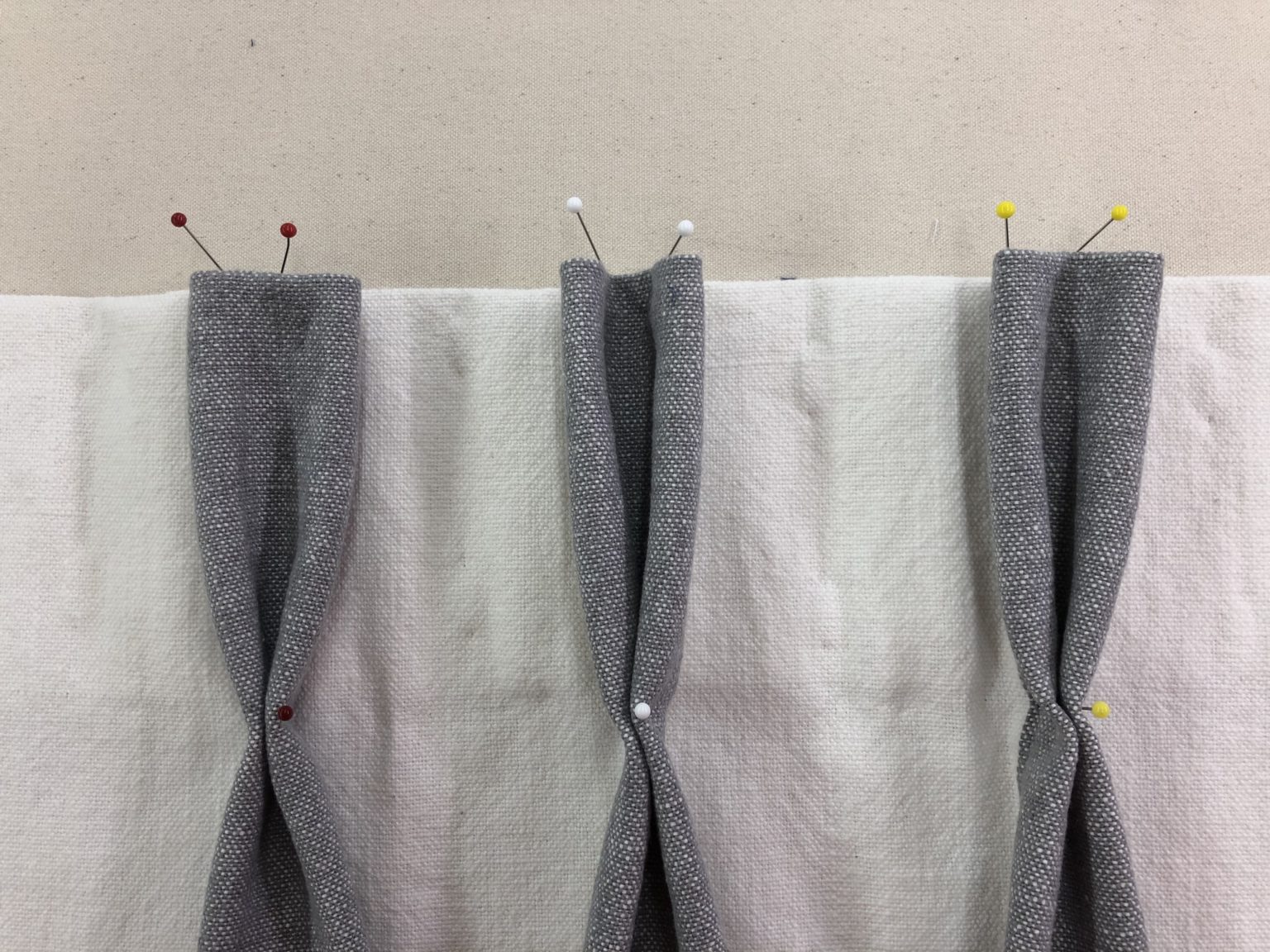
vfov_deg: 49.7
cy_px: 476
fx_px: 1027
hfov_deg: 63.4
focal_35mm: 28
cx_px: 635
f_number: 1.8
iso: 25
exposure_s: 1/40
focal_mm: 4
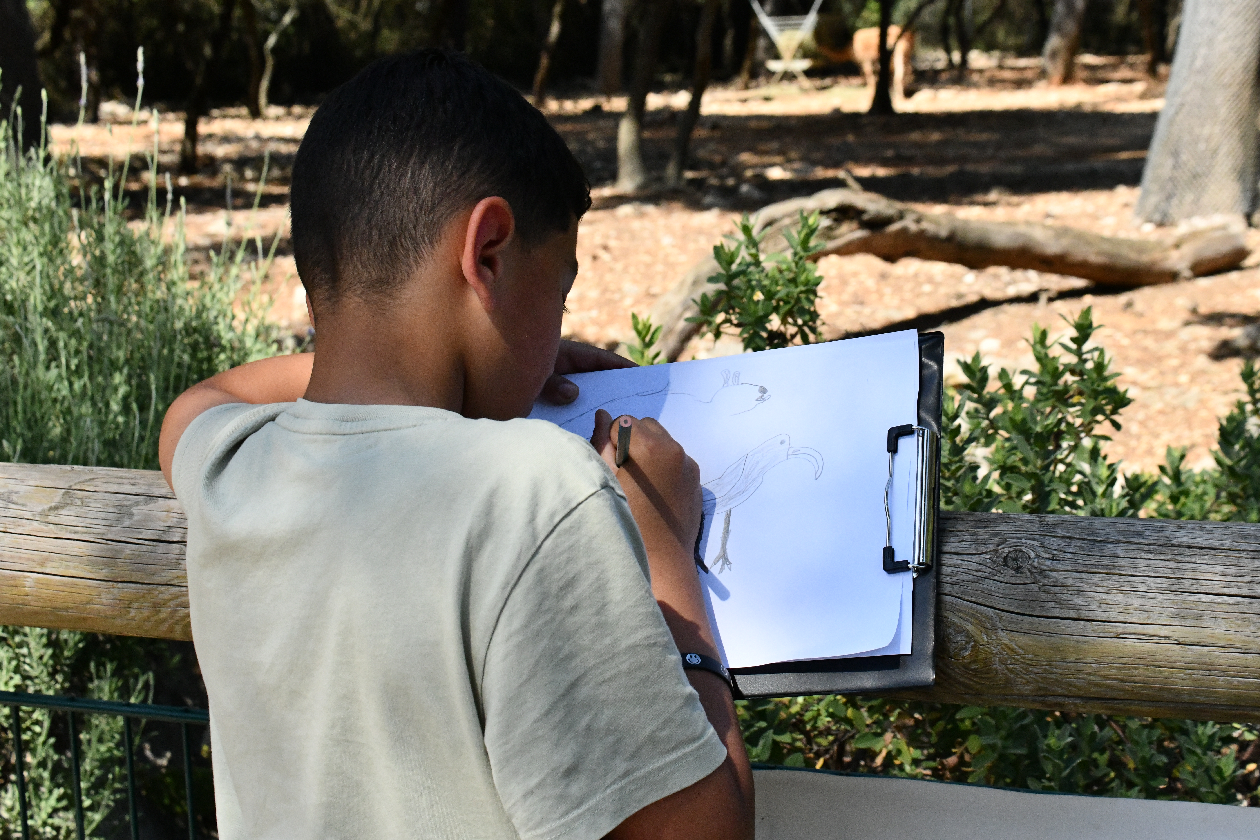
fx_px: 2450
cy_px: 420
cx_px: 630
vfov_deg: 19.5
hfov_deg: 28.8
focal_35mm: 70
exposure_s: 1/4000
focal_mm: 70
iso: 8000
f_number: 14
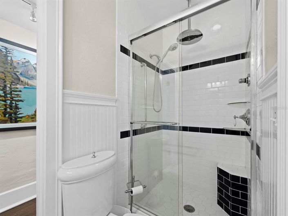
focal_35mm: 14
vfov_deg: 85.7
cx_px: 144
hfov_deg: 102.1
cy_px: 108
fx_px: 116
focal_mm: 7
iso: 320
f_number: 11
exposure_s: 1/1.25
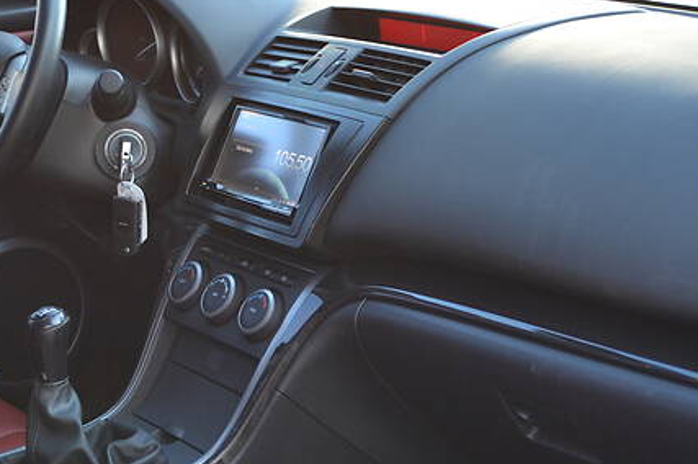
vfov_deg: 15.2
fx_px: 1744
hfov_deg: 22.4
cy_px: 182
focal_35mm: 90
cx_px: 145
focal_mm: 32
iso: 400
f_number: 4.8
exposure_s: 1/50
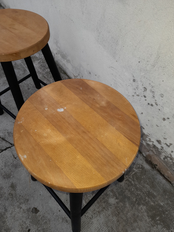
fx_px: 168
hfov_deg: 54.9
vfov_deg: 69.4
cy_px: 116
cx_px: 87
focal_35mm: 25
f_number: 2
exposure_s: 1/50
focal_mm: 4.6
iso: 50
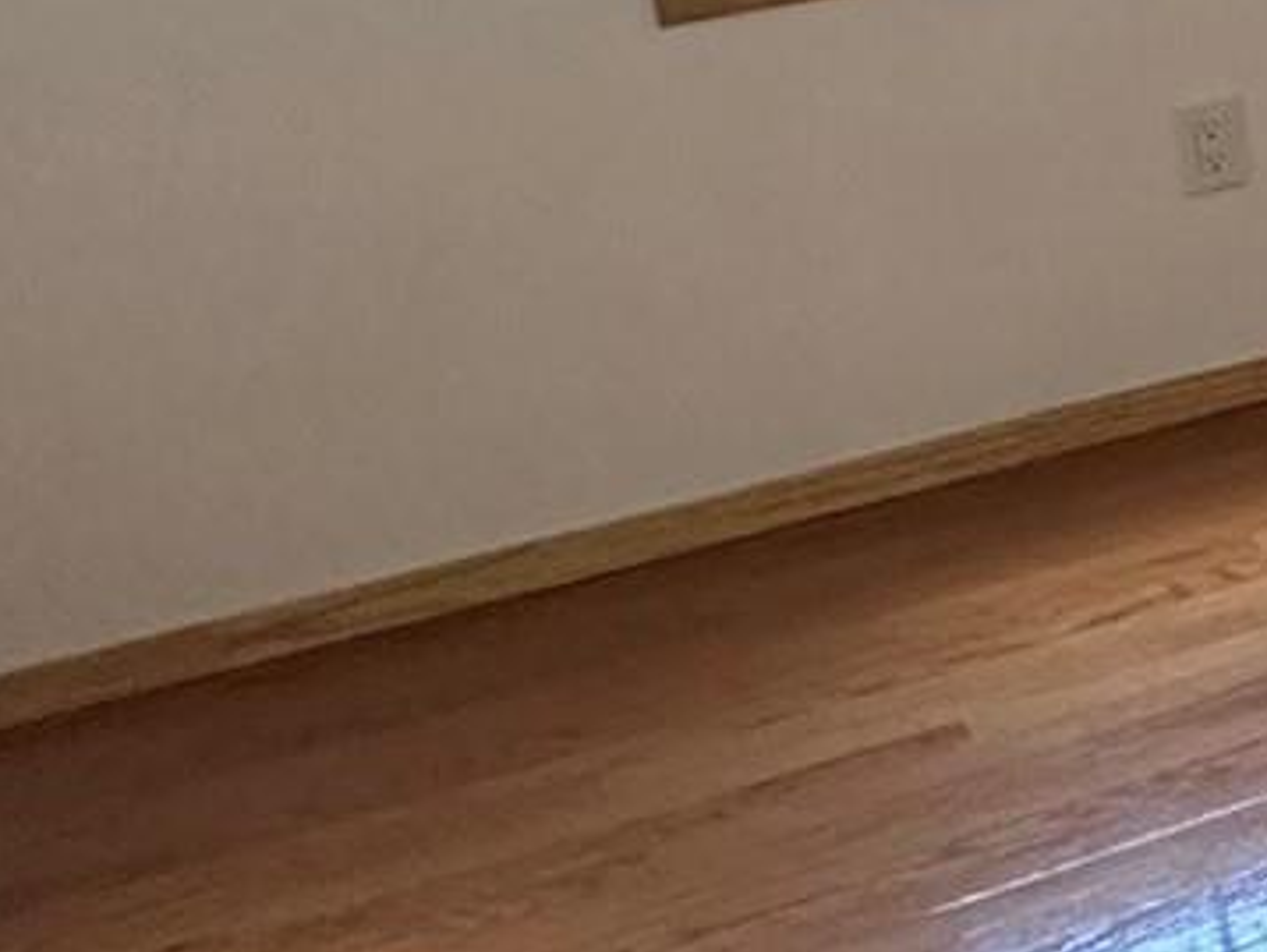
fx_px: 2930
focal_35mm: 80
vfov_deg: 17.4
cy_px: -262
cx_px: 2704
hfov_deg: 16.6
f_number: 2.2
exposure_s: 1/120
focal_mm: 2.22
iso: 250
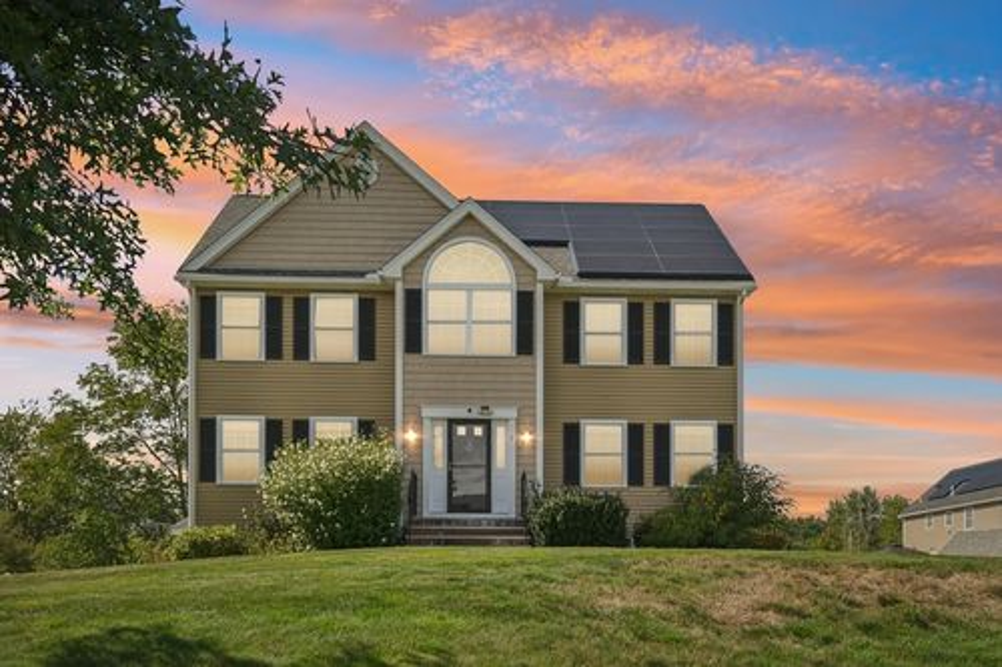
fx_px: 835
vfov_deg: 43.6
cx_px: 501
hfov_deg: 61.9
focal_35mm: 30
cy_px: 334
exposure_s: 1/950
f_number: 5.6
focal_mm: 20
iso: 320
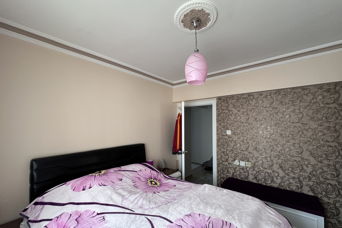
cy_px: 123
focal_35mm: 15
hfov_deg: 100.4
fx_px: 142
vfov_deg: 77.2
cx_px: 172
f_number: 2.2
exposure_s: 1/99
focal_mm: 2.22
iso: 250
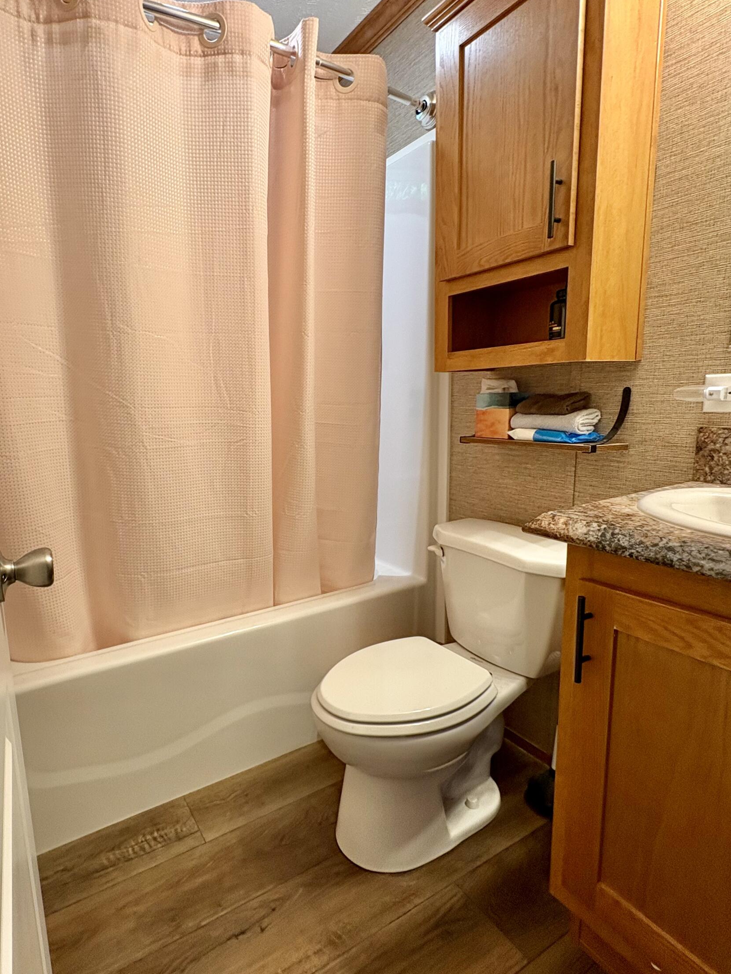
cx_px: 287
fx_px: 535
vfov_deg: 84.7
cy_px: 483
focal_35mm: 19
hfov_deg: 67.9
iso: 160
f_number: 2.2
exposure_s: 1/60
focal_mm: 2.22
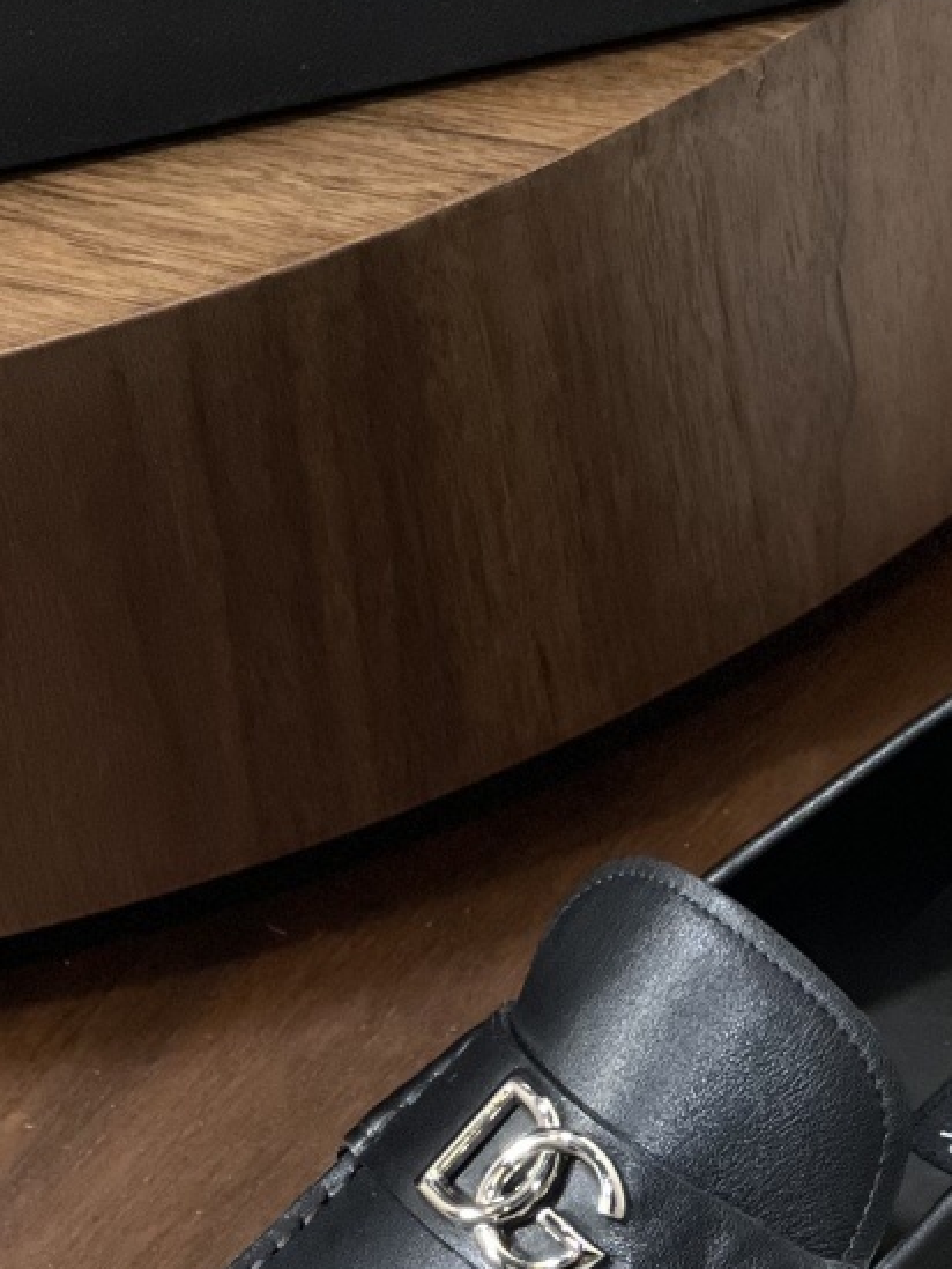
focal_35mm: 202
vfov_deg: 9.8
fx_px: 7404
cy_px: 821
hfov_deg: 7.4
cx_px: 619
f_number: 2.8
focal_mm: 9
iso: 400
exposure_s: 1/40
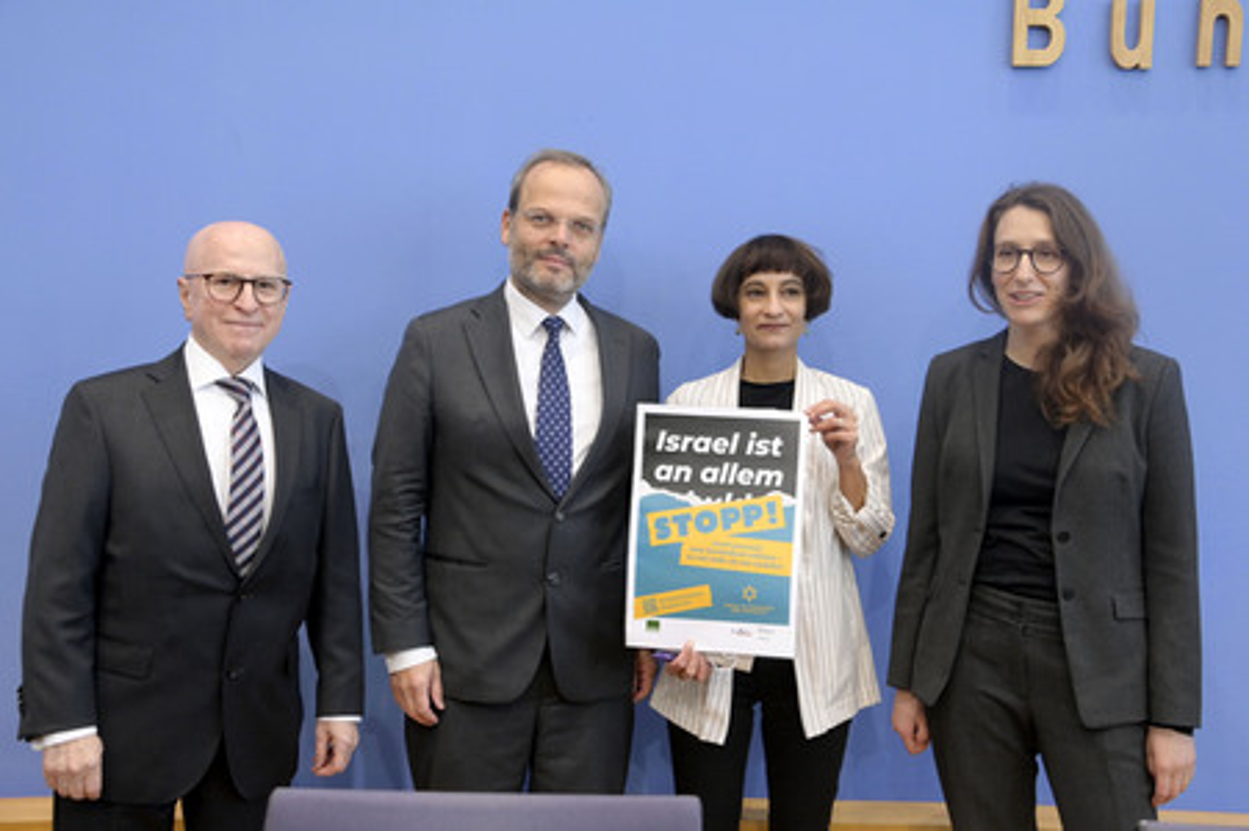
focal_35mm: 45
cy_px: 416
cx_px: 624
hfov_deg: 43.6
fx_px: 1560
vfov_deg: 29.8
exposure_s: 1/400
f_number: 5
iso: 4000
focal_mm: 45
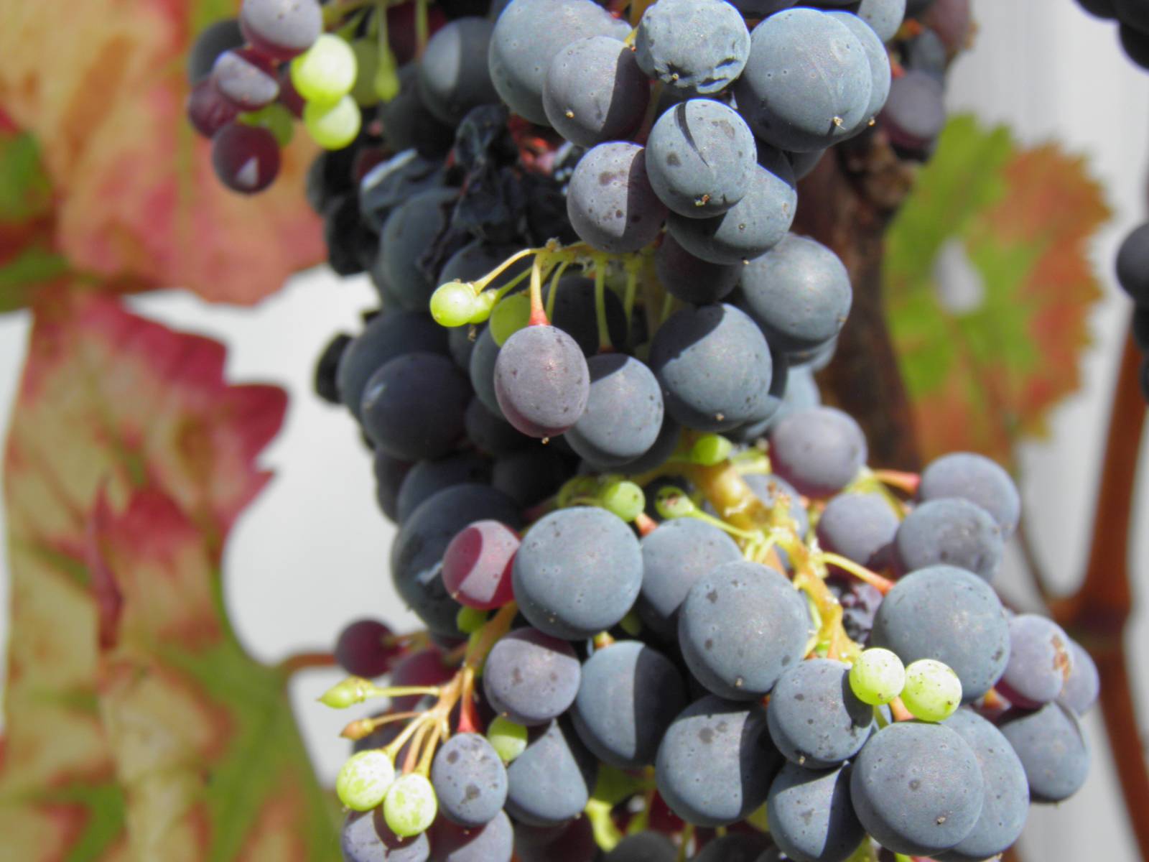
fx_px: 2788
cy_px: 431
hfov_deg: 23.3
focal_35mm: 84
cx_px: 574
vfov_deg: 17.6
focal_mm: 15.2
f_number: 5.6
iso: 50
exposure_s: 1/160
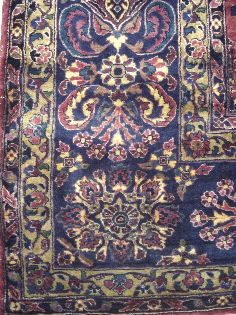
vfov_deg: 49.0
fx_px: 345
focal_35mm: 38
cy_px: 158
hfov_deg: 37.7
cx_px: 118
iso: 800
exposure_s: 1/15
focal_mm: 7.9
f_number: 2.8
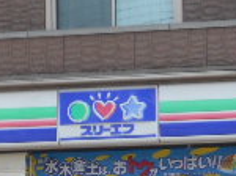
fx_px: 2212
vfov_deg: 4.5
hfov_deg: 6.1
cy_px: 220
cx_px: -19
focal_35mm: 325
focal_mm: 13.5
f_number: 5.8
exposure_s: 1/250
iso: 100
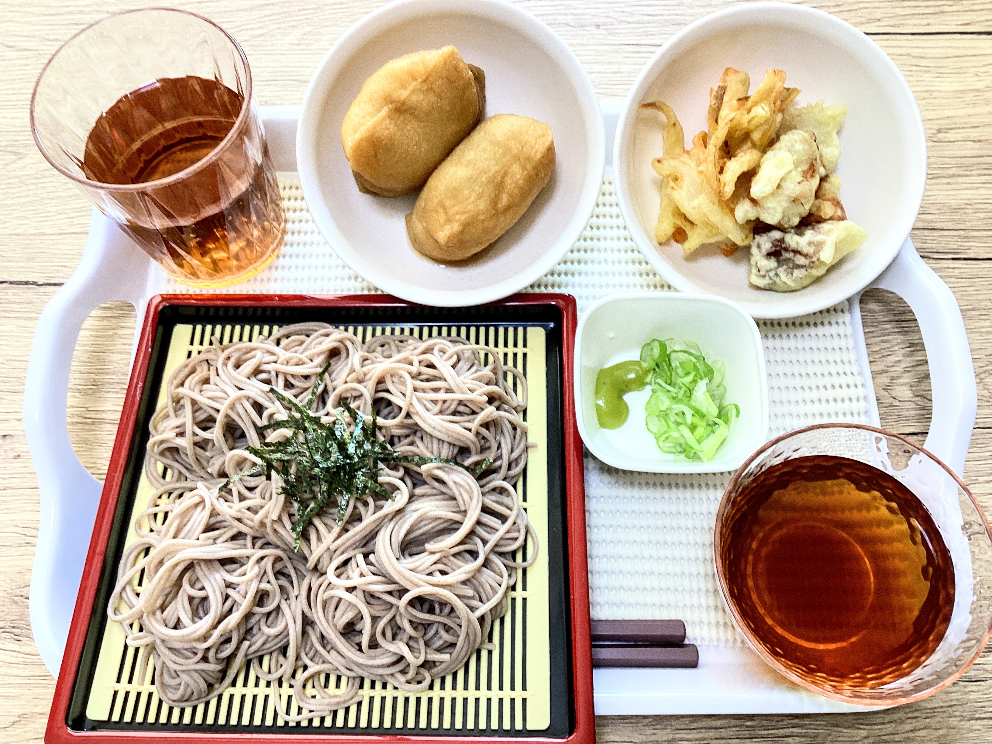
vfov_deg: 45.4
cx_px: 496
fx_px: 888
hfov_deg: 58.4
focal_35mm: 31
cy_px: 372
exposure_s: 1/50
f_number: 2.4
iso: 50
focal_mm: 3.3
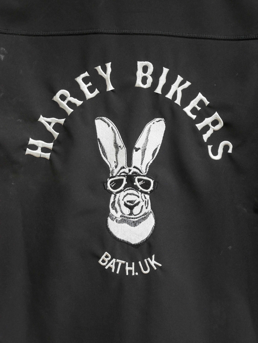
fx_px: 596
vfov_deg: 32.2
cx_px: 129
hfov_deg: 24.4
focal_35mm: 60
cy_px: 172
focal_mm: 30
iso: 1600
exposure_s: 1/60
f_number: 5.6
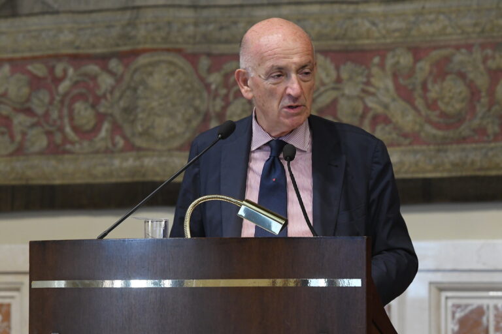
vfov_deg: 7.0
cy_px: 167
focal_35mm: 195
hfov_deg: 10.5
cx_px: 251
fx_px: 2719
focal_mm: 130
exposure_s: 1/160
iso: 3200
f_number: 4.5
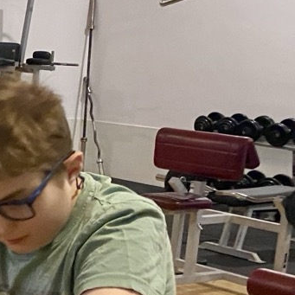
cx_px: -306
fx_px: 916
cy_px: 205
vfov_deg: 18.2
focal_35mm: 95
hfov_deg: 14.8
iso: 500
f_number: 1.8
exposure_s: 1/33
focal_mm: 4.25
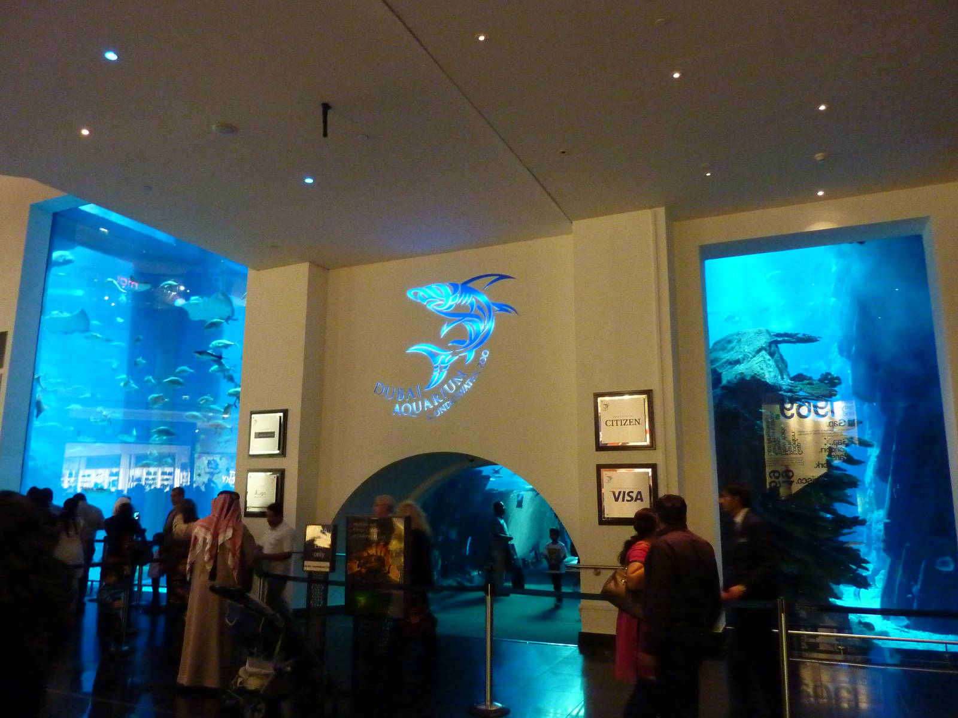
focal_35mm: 25
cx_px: 479
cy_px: 359
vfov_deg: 54.9
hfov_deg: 69.4
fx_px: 692
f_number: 3.3
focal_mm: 4.1
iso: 800
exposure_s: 1/13
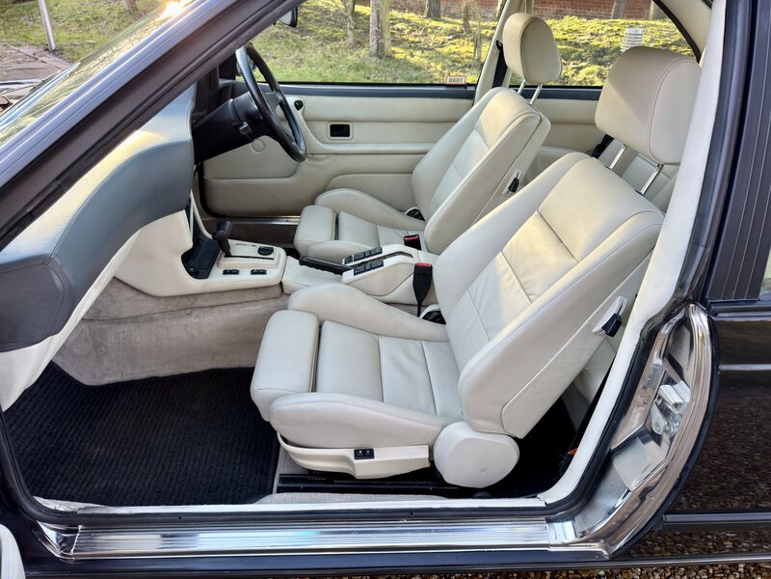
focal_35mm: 24
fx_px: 535
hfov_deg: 71.6
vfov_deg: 56.8
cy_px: 290
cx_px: 386
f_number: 1.78
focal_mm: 6.76
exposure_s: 1/121
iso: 80
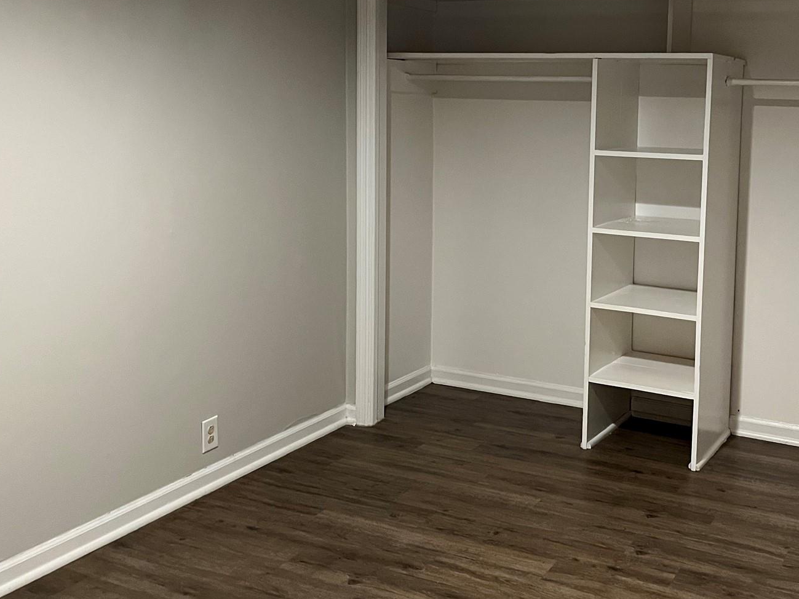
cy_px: 217
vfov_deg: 34.9
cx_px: 533
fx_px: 946
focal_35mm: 41
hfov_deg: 45.1
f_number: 1.6
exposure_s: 1/40
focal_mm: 5.1
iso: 640
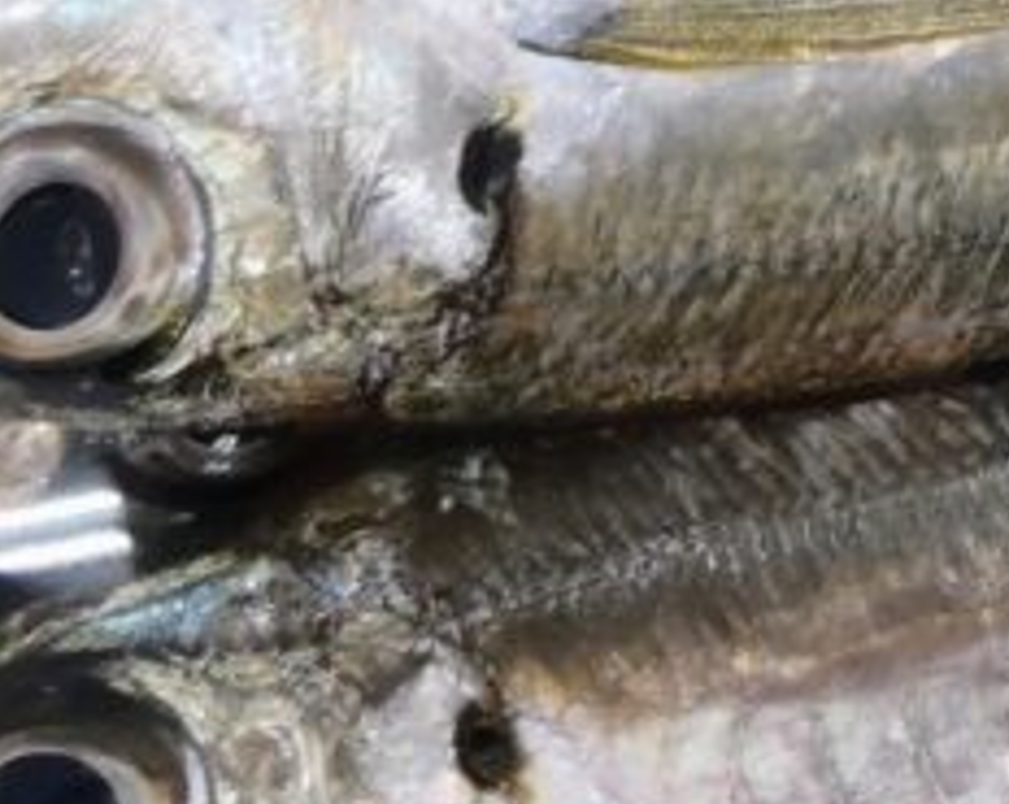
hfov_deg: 17.9
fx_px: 2893
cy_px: -356
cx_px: 1457
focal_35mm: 97
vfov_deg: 14.8
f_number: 2
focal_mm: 3.43
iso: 154
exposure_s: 1/60
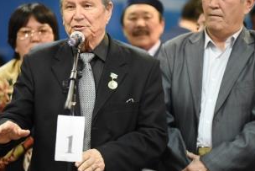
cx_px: 105
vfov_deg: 5.0
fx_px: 1935
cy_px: 71
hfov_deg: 7.5
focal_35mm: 273
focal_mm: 185
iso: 3200
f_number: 2.8
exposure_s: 1/200
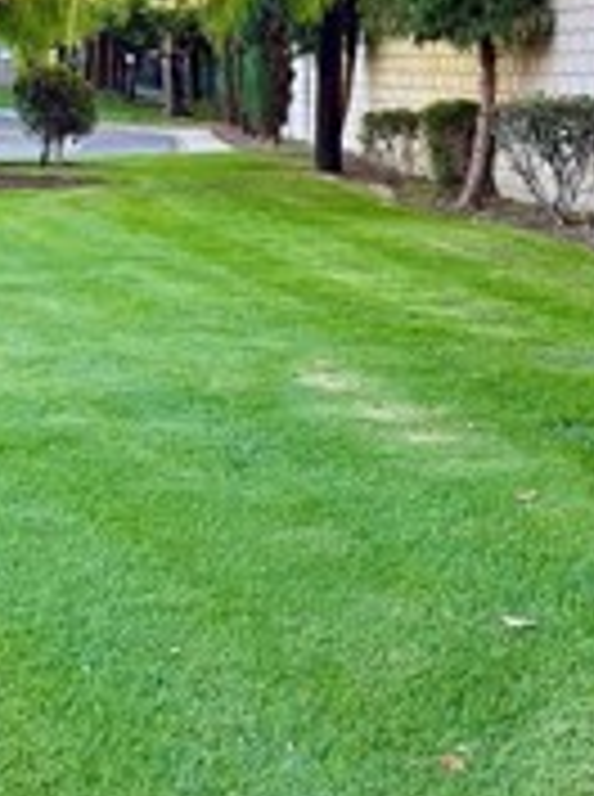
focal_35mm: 87
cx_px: 513
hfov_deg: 16.7
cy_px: 324
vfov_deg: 22.5
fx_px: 1998
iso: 100
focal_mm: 6.76
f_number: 1.78
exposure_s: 1/280
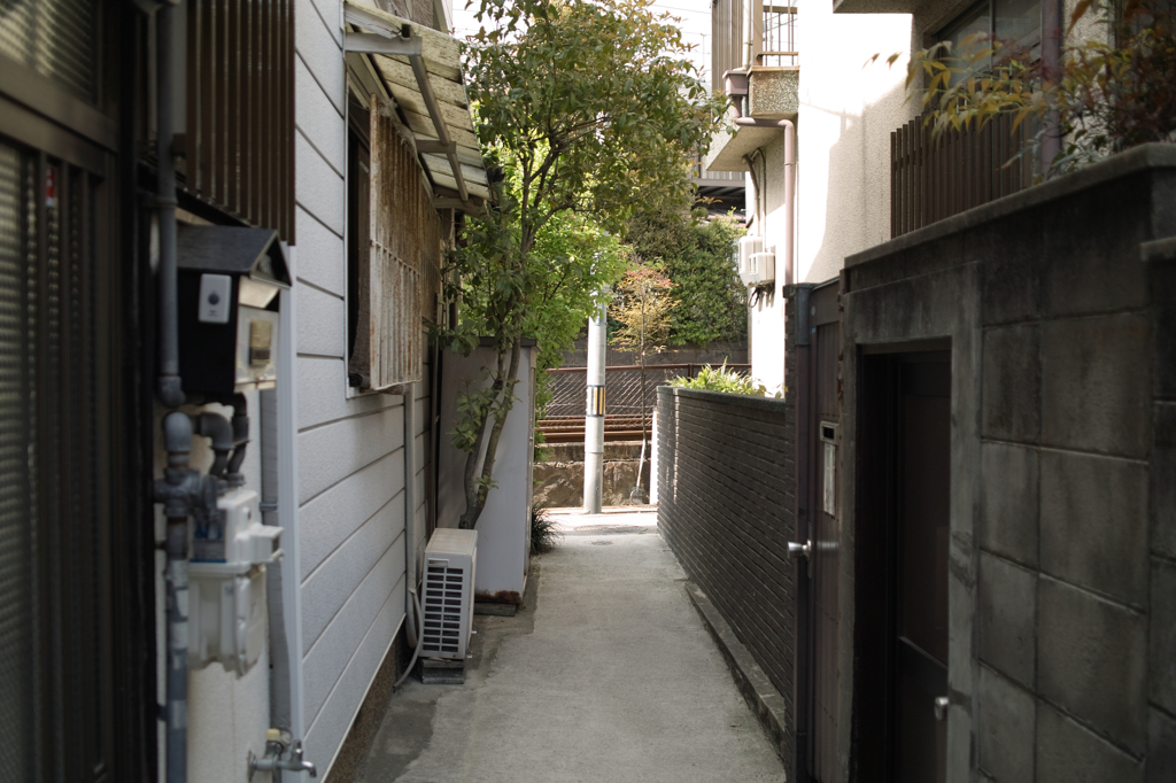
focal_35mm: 41
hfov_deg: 47.4
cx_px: 588
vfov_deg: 32.6
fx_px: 1339
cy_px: 392
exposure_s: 1/250
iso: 100
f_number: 2.8
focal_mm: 24.2
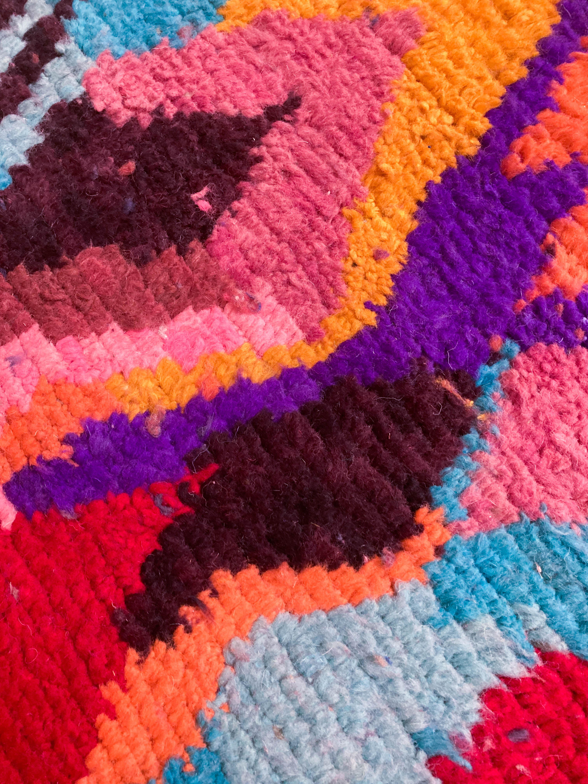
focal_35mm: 28
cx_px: 294
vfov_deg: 63.4
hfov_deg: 49.7
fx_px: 634
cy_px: 392
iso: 320
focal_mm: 3.99
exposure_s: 1/25
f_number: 1.8
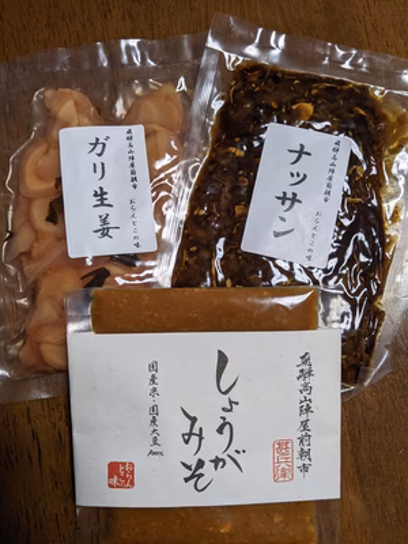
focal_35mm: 27
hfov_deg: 51.4
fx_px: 424
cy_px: 272
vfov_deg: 65.3
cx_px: 204
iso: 60
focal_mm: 4.44
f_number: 1.8
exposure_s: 1/59.9
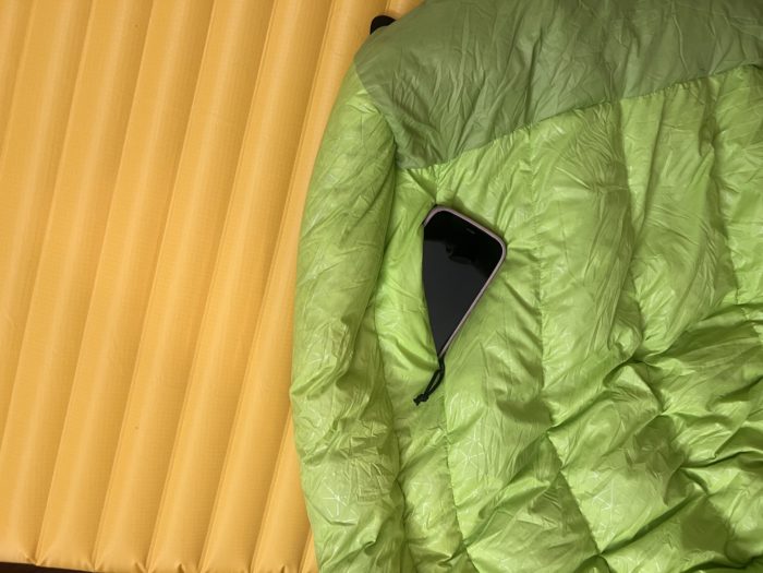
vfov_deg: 53.1
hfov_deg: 67.3
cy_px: 286
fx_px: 573
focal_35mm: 26
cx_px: 382
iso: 125
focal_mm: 5.7
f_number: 1.5
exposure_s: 1/60
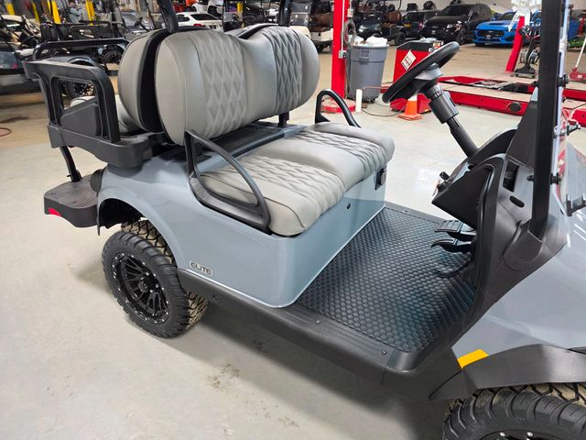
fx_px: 389
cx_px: 293
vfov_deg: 58.9
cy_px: 220
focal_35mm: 23
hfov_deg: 73.9
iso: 320
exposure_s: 1/120
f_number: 1.7
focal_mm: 6.3
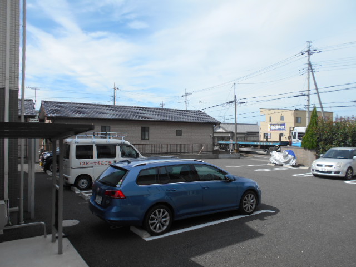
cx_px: 178
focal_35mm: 26
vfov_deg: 53.1
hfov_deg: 67.3
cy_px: 134
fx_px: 267
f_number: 3.2
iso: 80
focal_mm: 4.6
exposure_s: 1/1000
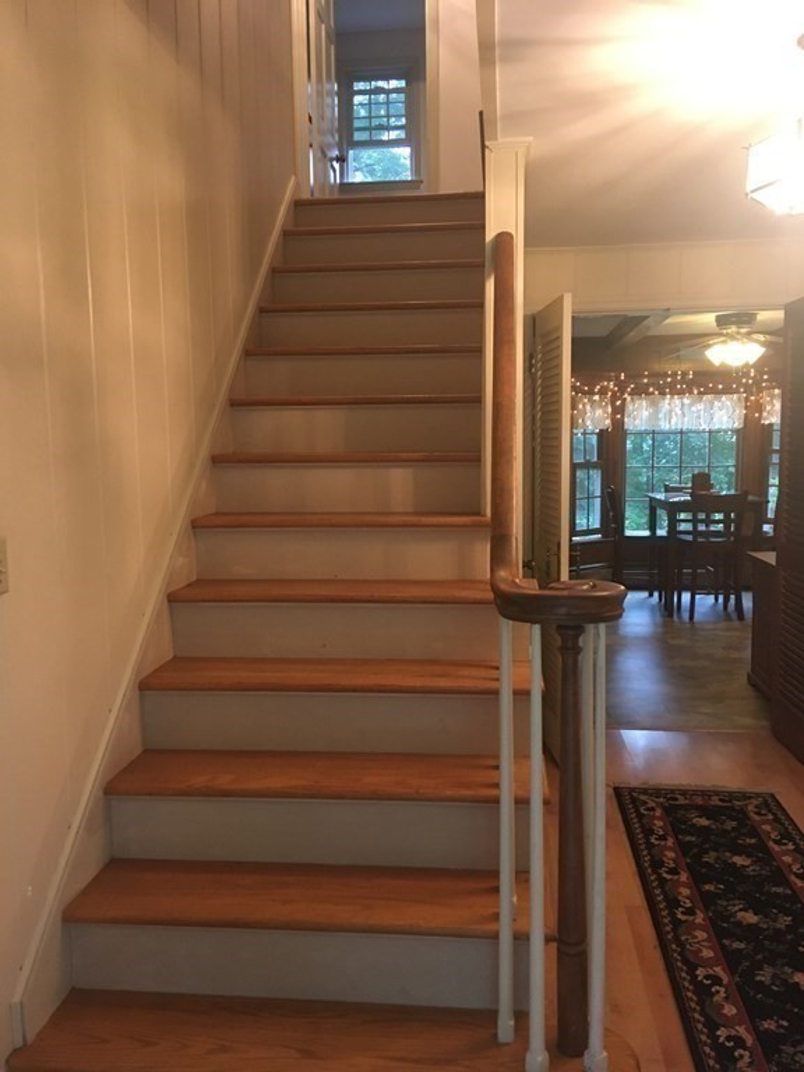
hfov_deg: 48.2
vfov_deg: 61.7
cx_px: 402
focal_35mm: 29
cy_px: 536
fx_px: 898
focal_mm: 4.15
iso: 200
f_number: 2.2
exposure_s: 1/30
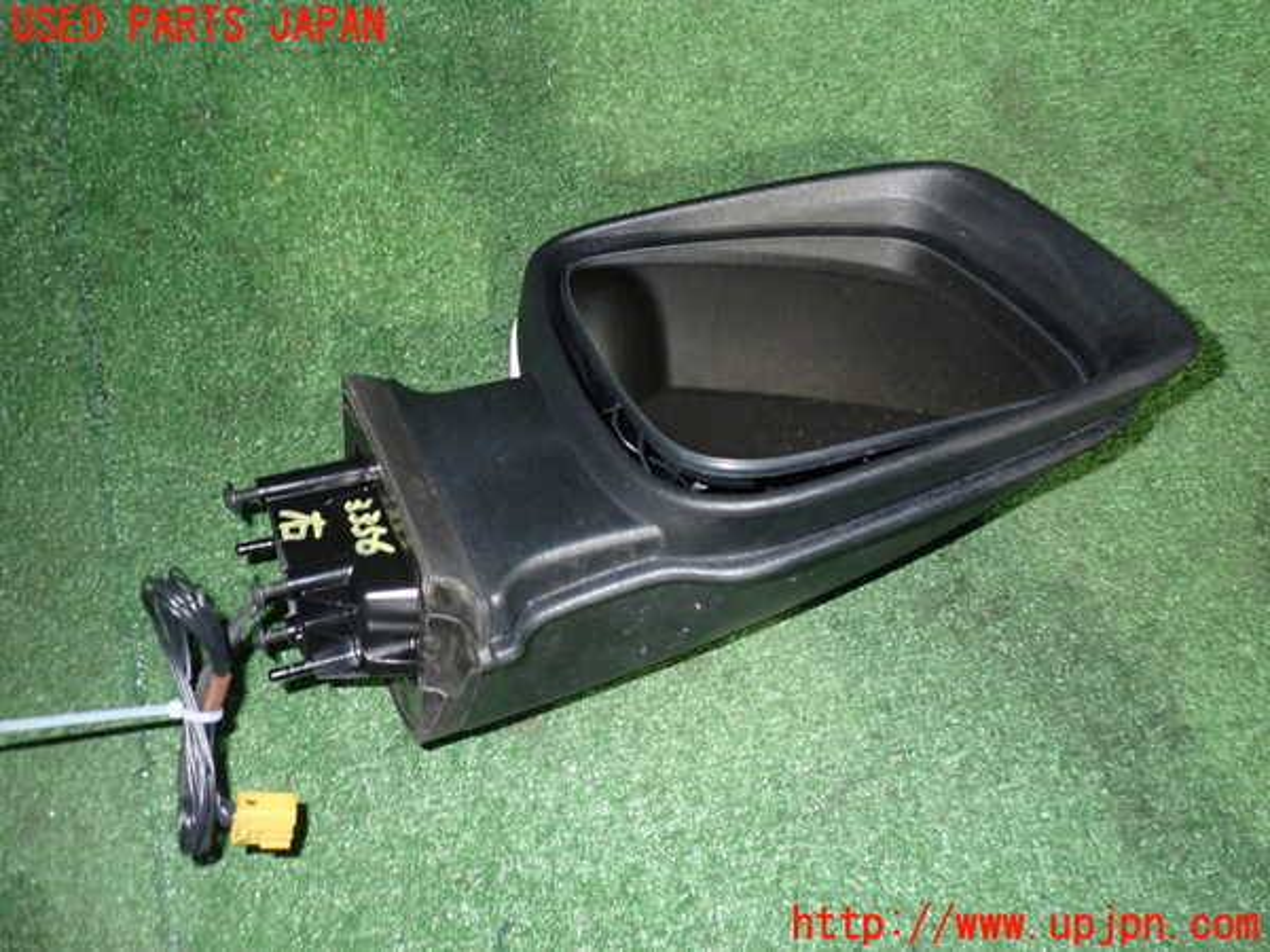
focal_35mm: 30
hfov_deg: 60.0
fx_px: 1101
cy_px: 476
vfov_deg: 46.8
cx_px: 635
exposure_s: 1/30
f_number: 2.3
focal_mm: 5.4
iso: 400
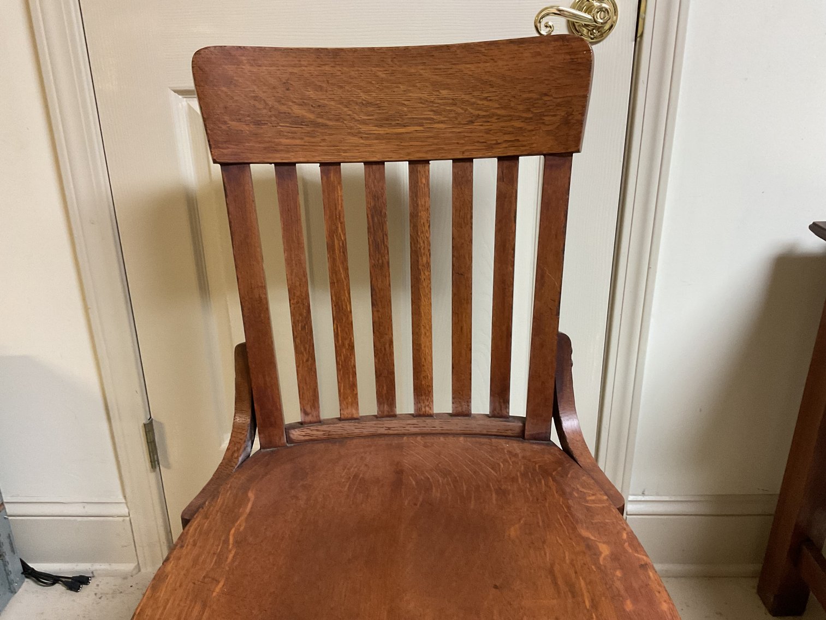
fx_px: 692
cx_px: 413
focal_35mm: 29
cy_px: 310
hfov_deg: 61.7
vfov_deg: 48.2
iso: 250
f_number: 1.8
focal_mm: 3
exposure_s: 1/60
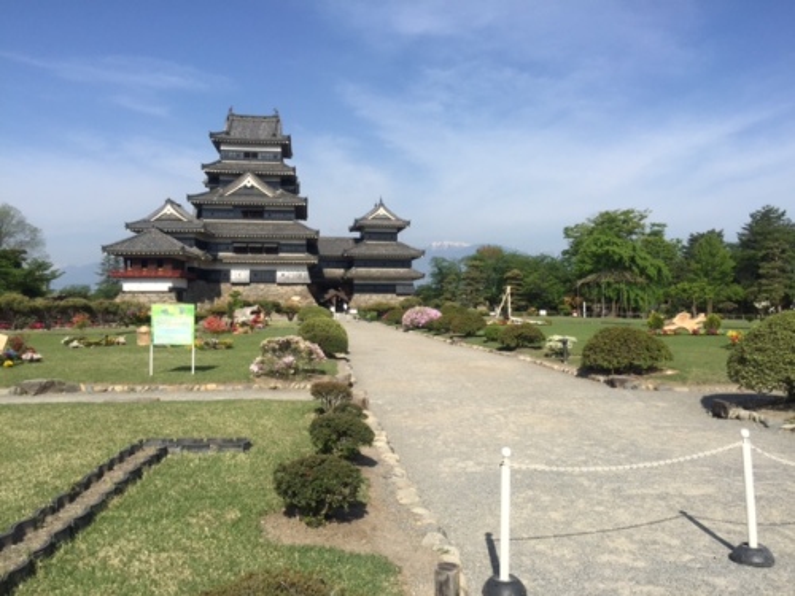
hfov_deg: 61.7
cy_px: 298
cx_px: 398
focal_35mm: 29
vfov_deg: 48.2
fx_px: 666
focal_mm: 4.15
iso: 32
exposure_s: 1/2326
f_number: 2.2
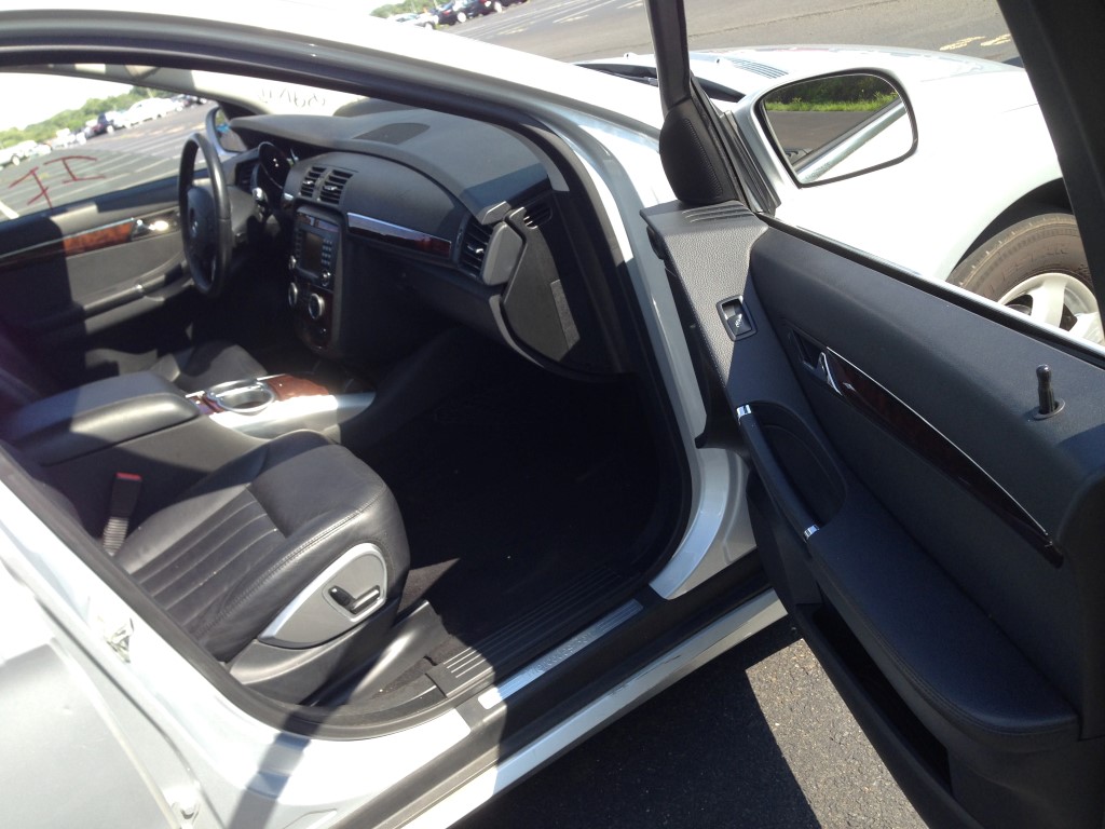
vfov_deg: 42.9
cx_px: 552
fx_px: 1053
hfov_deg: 55.4
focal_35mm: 33
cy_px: 414
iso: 50
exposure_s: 1/366
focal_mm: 4.12
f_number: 2.4
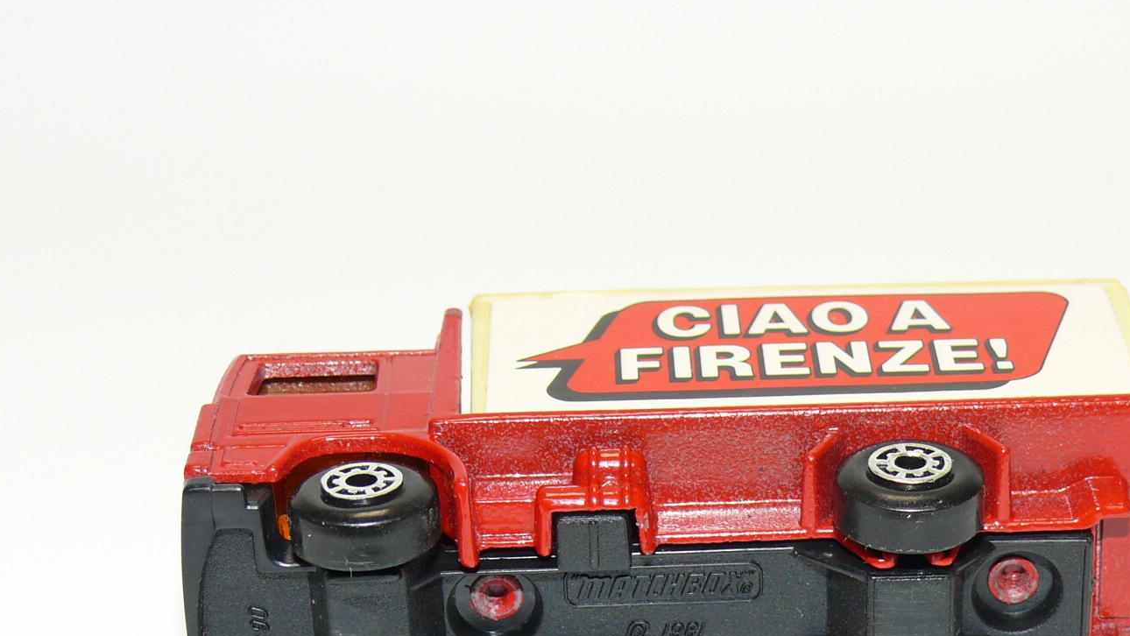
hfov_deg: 21.3
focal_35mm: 100
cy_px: 493
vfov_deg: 12.1
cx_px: 693
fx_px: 2997
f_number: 4
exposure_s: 1/30
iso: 100
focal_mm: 11.3
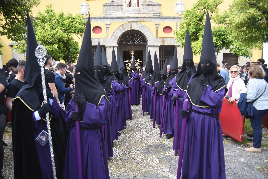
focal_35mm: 29
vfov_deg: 45.0
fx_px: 216
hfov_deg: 63.6
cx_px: 134
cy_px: 90
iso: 320
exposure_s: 1/400
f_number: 5.6
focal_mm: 29
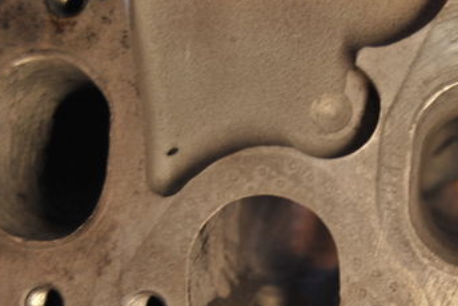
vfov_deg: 14.4
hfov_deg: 21.2
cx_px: 365
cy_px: 238
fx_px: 1210
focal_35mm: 95
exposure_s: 1/80
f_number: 4.5
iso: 200
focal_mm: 34
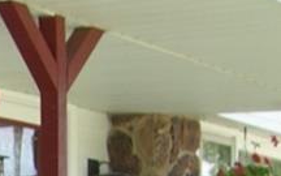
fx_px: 1463
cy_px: 407
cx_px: -160
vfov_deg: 6.6
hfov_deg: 10.5
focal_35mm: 191
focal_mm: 6.2
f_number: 2.7
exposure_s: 1/320
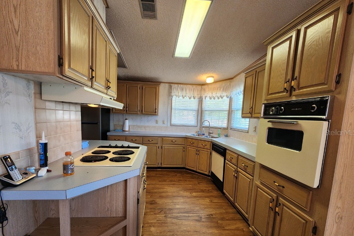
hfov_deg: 104.3
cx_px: 175
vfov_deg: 80.8
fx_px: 138
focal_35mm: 14
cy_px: 132
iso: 160
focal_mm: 2.2
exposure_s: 1/60
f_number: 2.2
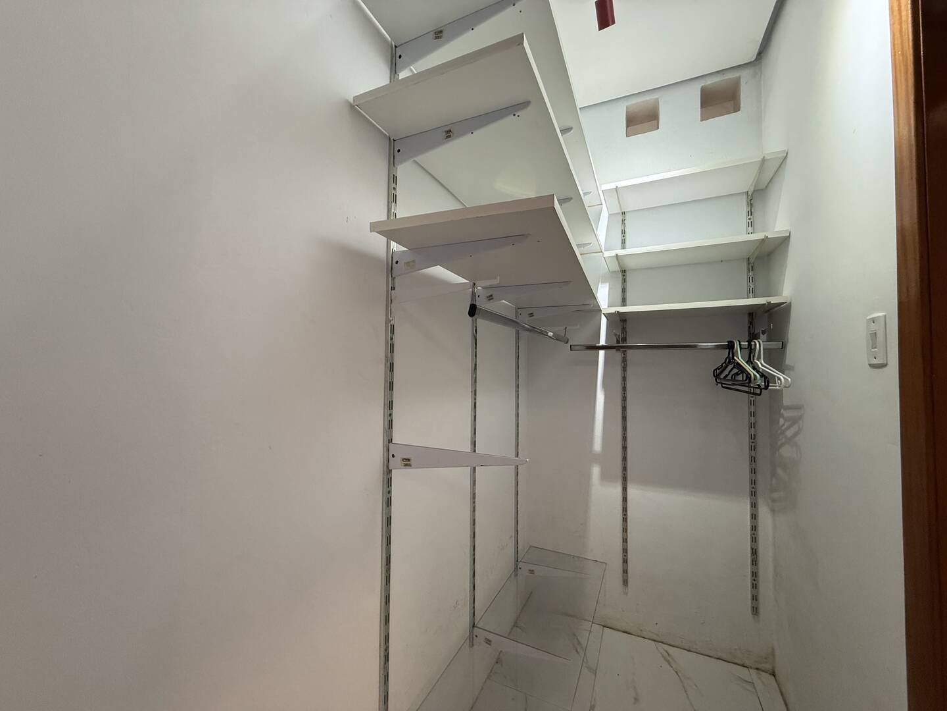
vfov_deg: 85.7
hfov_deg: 102.1
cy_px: 356
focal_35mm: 14
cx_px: 474
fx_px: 383
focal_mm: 2.22
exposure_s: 1/120
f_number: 2.2
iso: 400
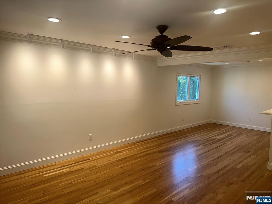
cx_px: 136
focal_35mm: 24
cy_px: 102
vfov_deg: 56.8
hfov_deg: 71.6
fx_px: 189
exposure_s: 1/168
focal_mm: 6.86
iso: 50
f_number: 1.78
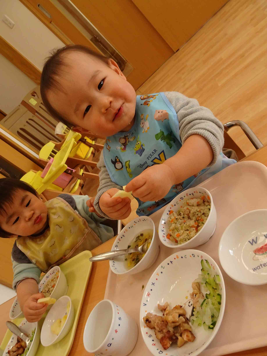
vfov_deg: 71.6
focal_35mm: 24
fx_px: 247
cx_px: 134
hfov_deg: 56.8
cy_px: 178
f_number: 3.5
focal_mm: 4.1
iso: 200
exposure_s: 1/250
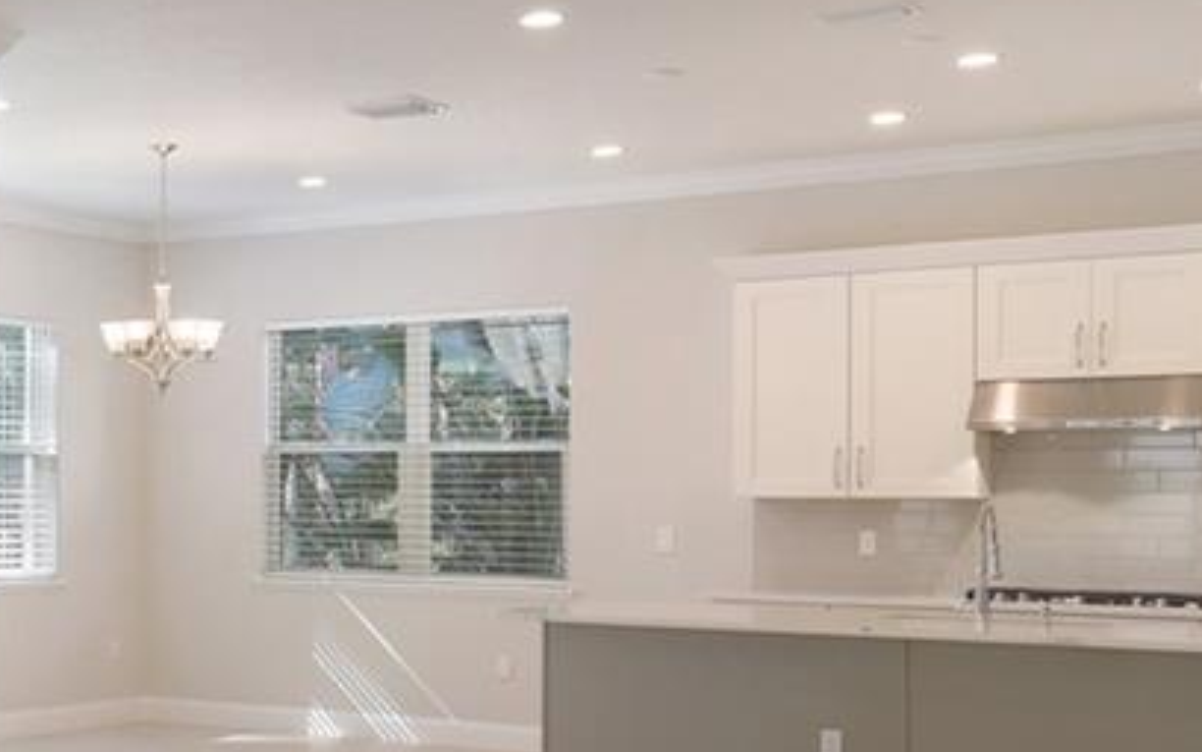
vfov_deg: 21.6
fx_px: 1966
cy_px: 492
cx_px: -230
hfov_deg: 29.4
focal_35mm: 60
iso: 100
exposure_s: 1/10
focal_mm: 10
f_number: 9
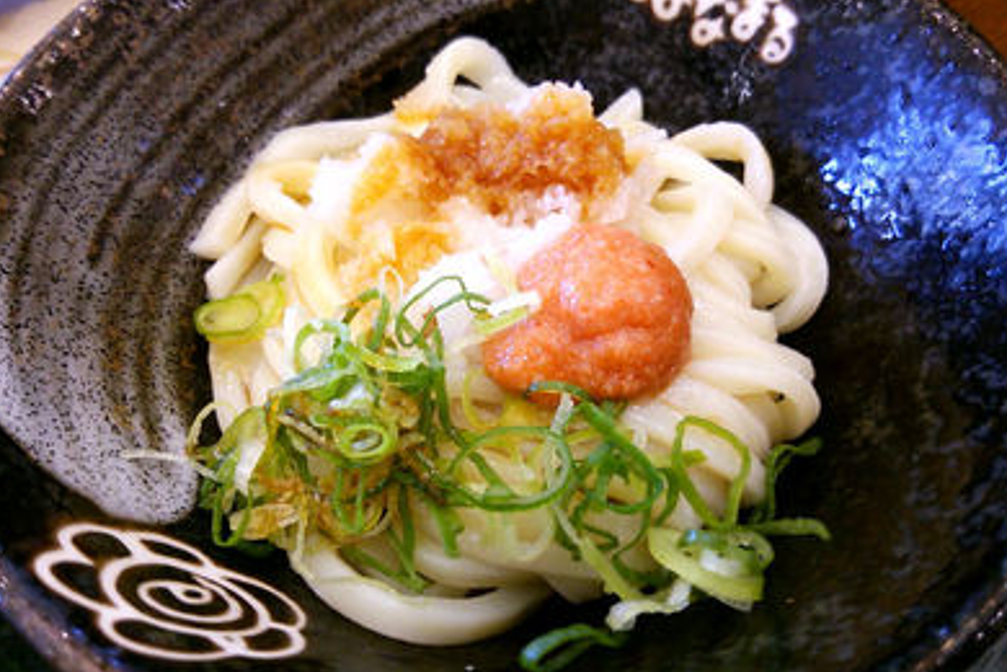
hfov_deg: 58.7
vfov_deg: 41.1
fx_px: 895
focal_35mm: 32
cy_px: 318
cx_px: 506
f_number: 1.94
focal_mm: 4.06
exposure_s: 1/44
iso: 100
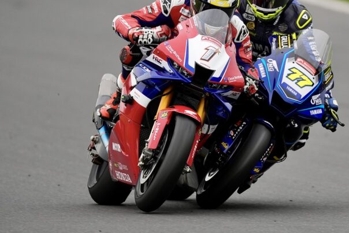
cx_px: 197
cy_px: 93
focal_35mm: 1087
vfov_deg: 1.3
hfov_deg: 1.9
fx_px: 10540
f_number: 4
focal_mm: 600
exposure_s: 1/800
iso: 800
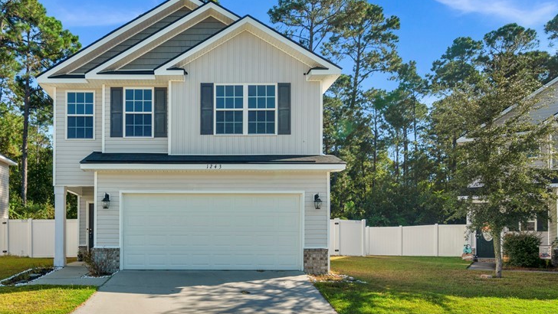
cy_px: 236
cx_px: 192
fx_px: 382
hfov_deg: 70.5
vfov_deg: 43.3
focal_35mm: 26
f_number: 7.1
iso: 100
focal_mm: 11
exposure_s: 1/160
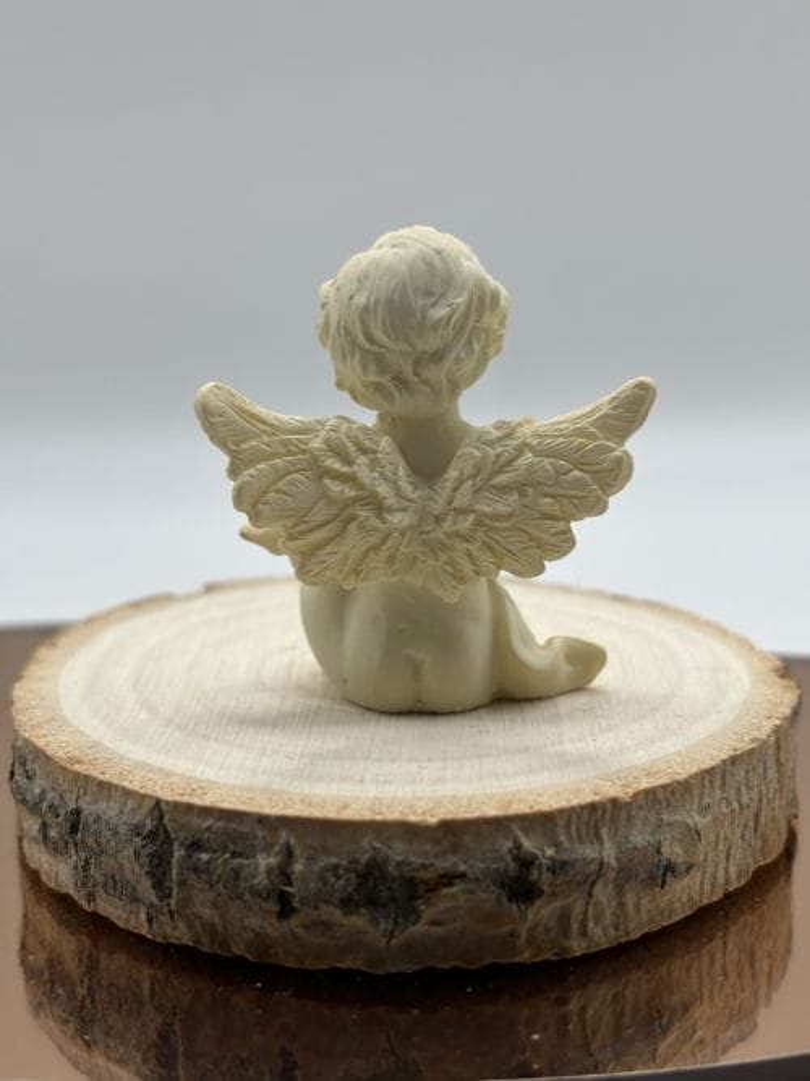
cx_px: 405
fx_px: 1623
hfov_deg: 28.0
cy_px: 540
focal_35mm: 52
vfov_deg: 36.8
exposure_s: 1/363
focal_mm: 5.96
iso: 32
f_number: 1.6
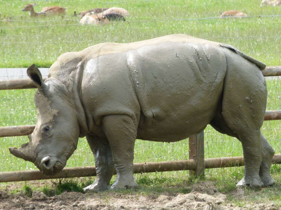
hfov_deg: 2.3
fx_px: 7046
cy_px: 105
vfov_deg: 1.7
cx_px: 140
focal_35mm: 868
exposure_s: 1/160
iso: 100
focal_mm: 108
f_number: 5.2
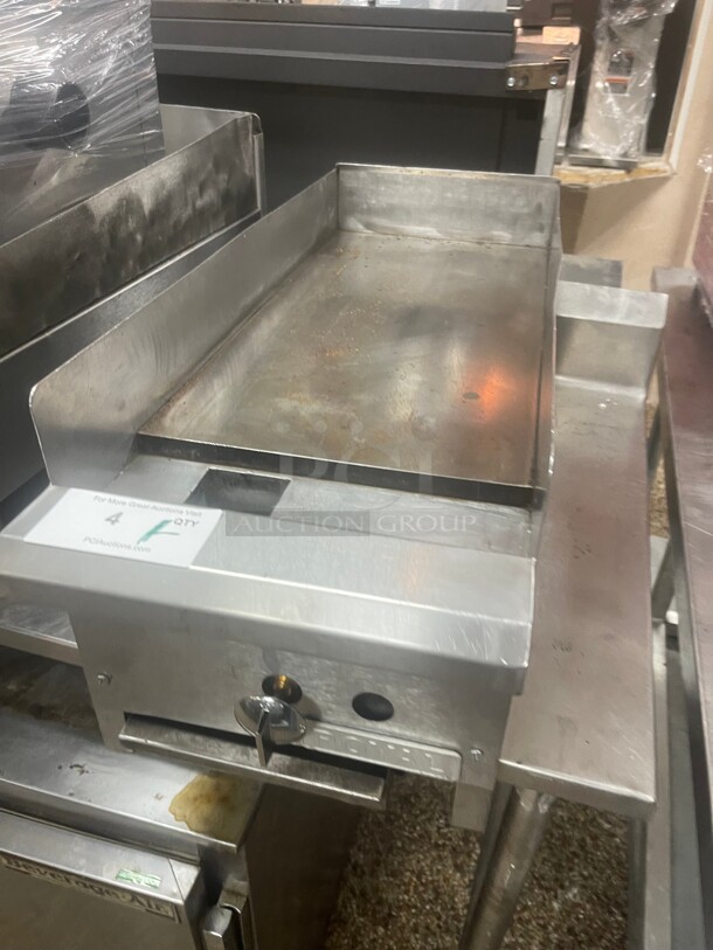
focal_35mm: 26
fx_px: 714
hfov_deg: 53.1
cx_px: 356
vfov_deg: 67.3
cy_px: 475
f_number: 1.6
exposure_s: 1/60
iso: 200
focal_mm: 5.1
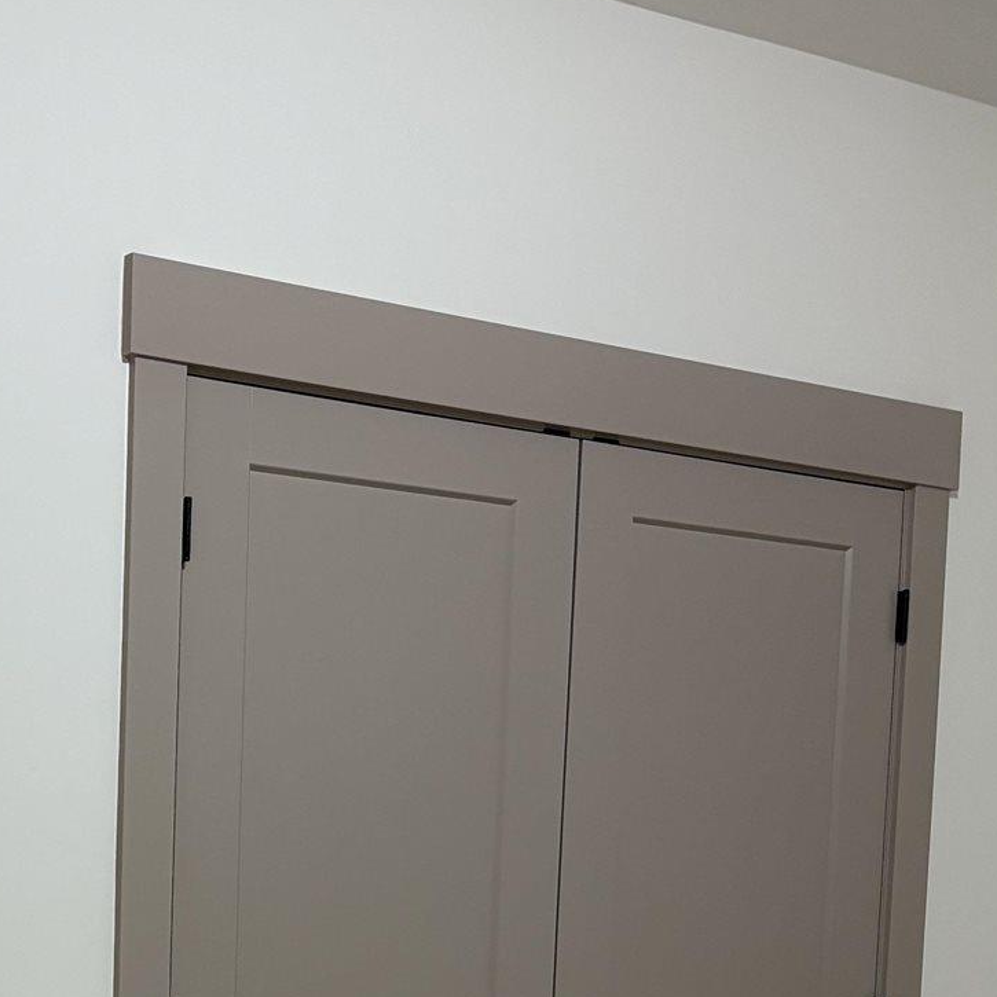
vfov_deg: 22.3
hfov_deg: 23.3
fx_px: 2379
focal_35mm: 73
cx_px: 201
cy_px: 1102
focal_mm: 5.96
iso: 160
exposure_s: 1/60
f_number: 1.6
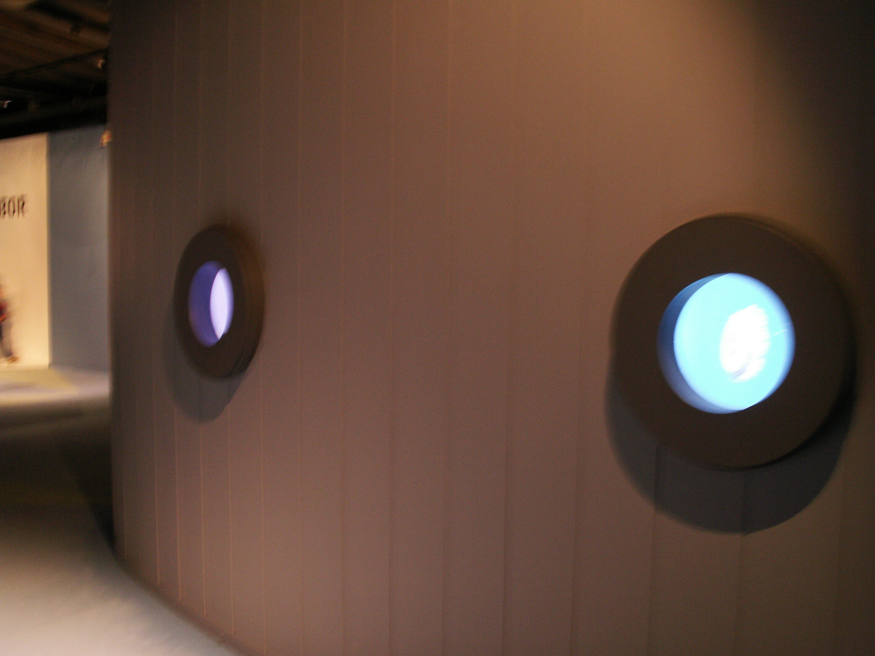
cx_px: 438
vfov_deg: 40.7
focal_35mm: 35
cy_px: 328
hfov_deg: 52.6
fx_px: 885
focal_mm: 5.86
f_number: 2.8
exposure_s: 1/5
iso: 100
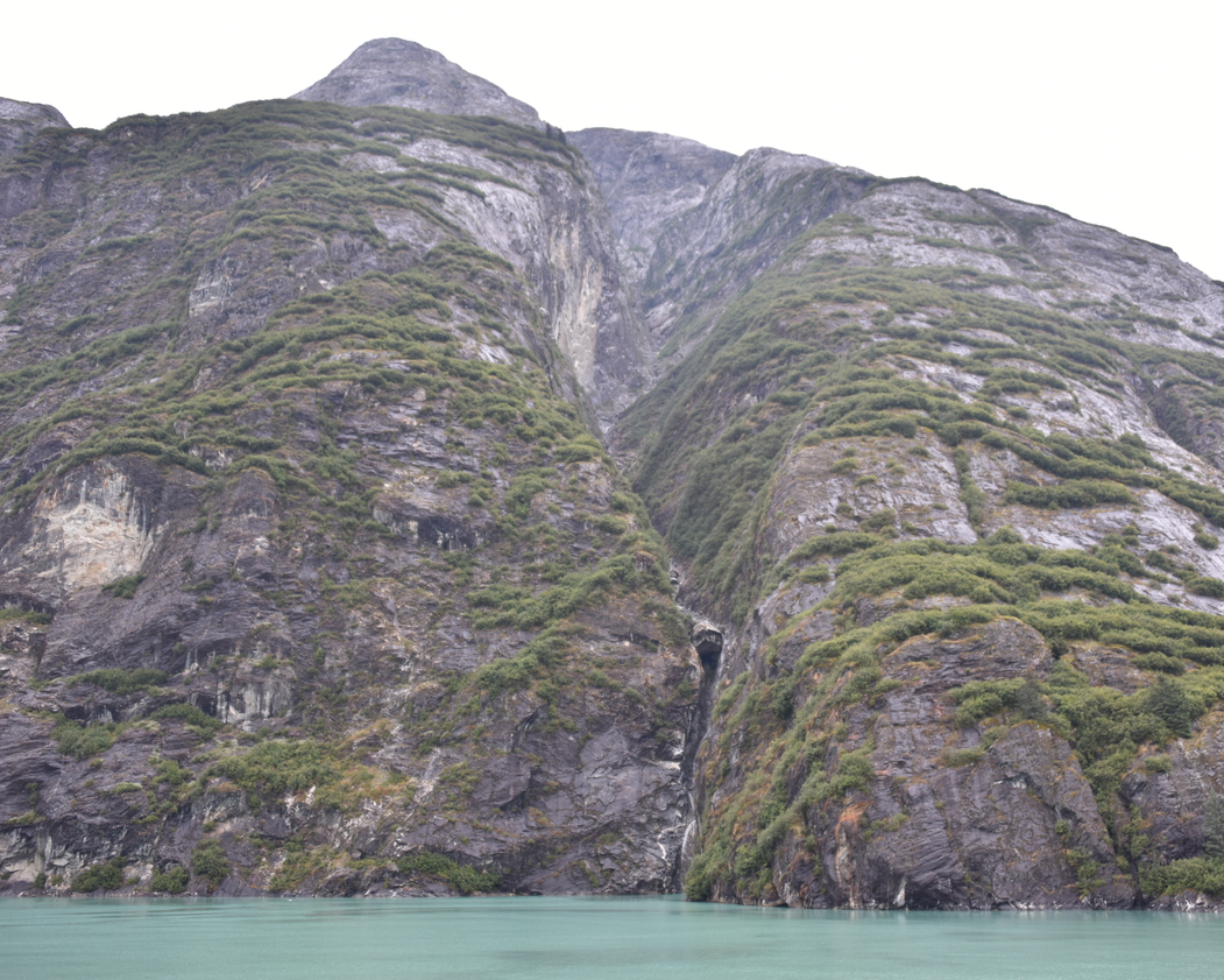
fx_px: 1159
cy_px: 493
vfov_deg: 45.8
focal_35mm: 32
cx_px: 696
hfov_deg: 55.5
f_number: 3.5
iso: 140
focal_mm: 28
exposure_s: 1/60
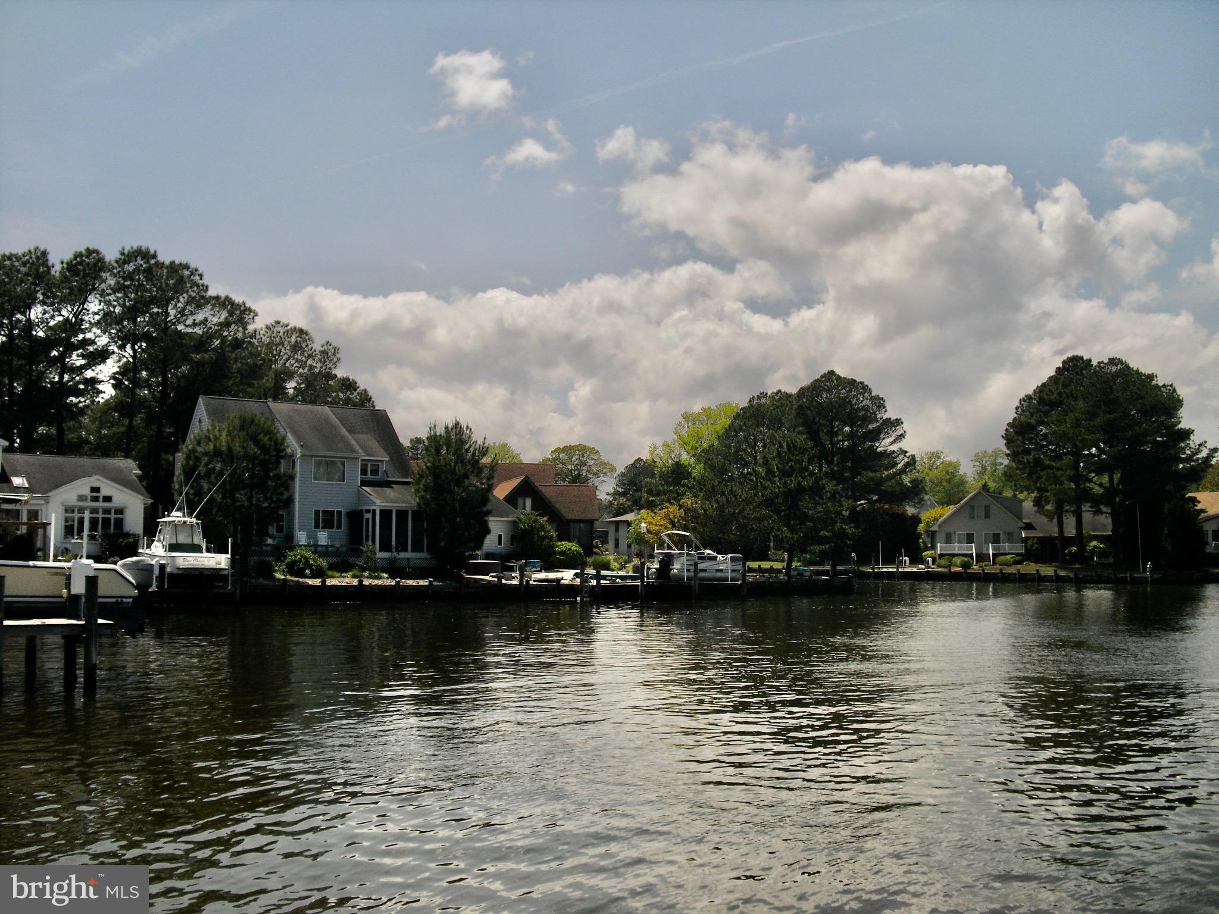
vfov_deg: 39.7
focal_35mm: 36
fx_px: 1268
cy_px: 457
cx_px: 610
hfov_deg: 51.4
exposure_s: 1/400
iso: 64
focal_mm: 6.3
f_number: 7.8
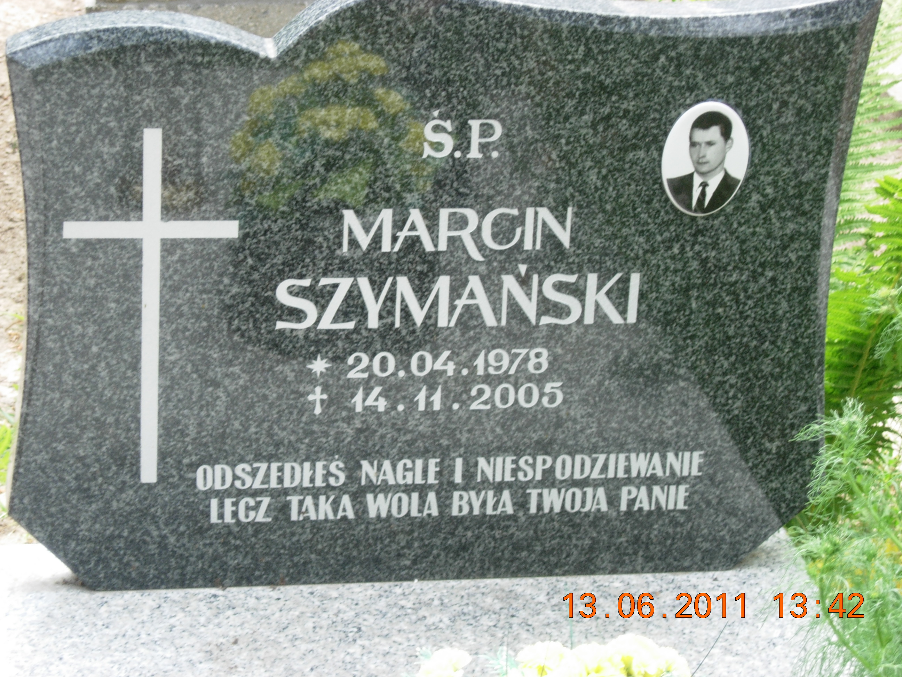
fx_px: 2944
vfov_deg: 13.1
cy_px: 338
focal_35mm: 113
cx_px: 451
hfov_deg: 17.4
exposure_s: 1/102
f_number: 4.9
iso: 64
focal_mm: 23.4
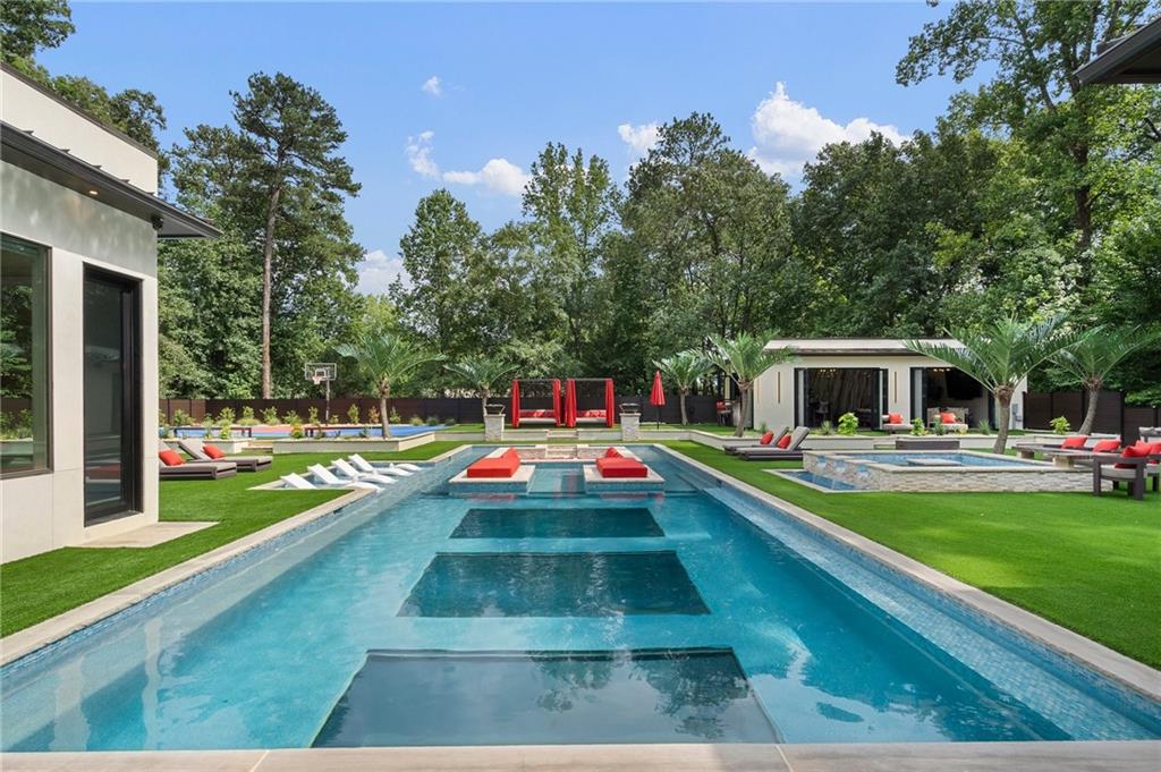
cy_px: 386
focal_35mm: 17
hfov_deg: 93.3
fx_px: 548
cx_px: 580
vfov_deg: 70.3
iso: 640
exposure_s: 1/400
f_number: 14
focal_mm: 17
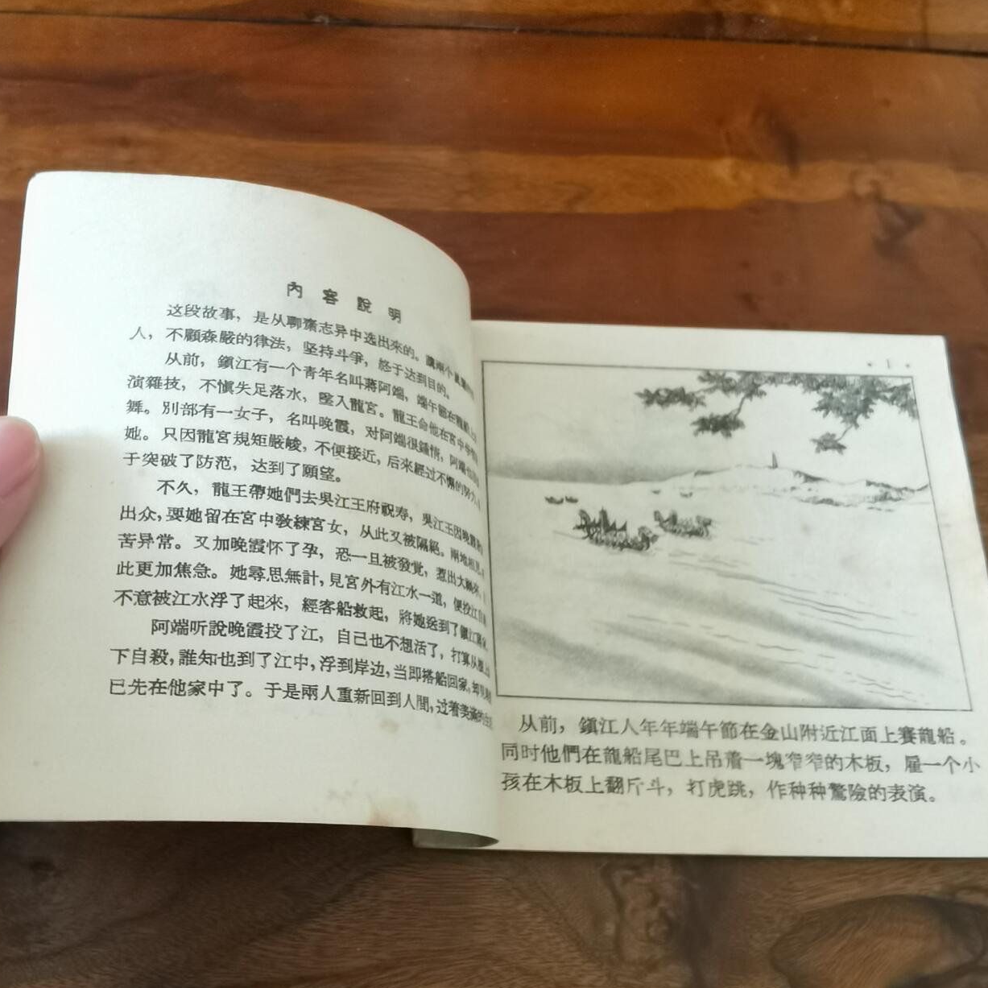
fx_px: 1130
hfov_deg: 47.2
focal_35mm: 35
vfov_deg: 47.2
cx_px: 519
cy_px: 511
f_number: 2.2
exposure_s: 1/33.3
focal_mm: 2.26
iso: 200
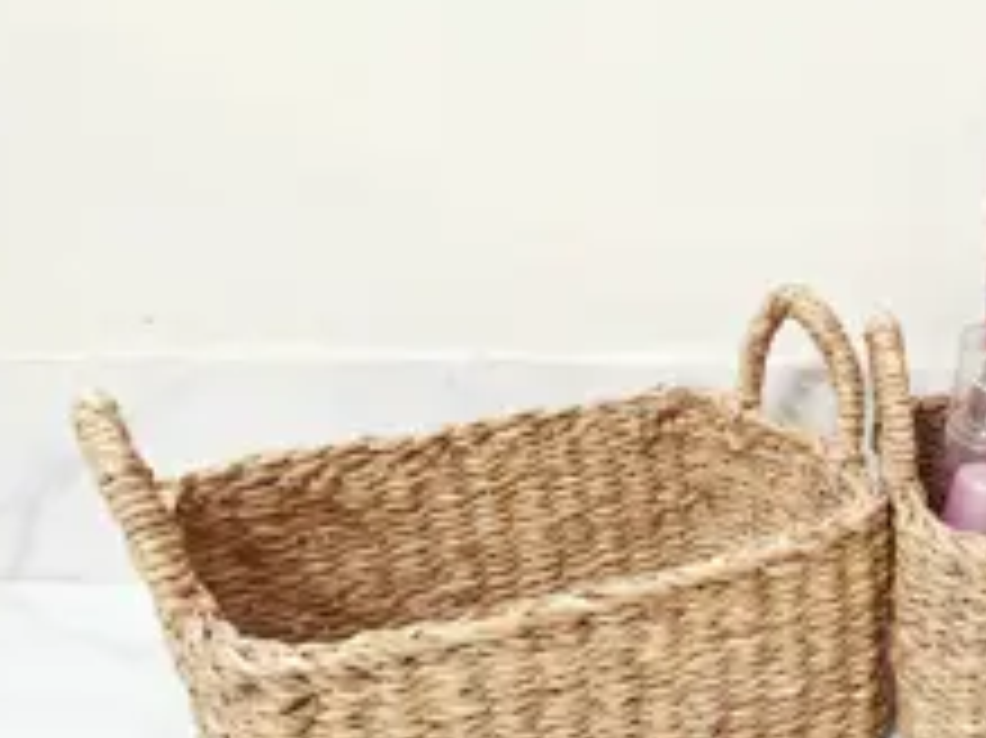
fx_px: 1196
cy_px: 522
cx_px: 837
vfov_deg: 33.8
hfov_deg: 42.1
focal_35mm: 42
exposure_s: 1/33
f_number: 1.8
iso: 200
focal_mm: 5.54
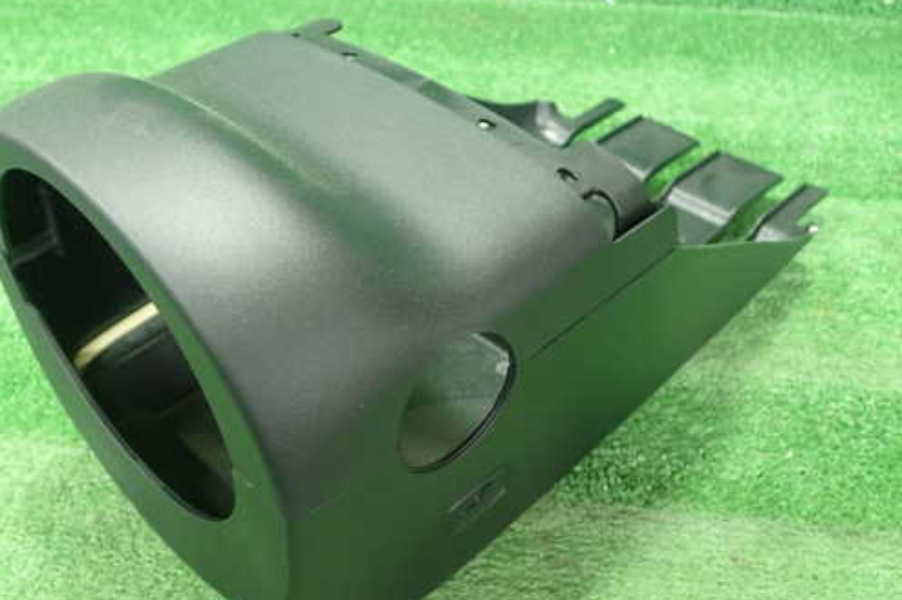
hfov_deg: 50.5
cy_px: 304
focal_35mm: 38
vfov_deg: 35.0
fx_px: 951
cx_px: 371
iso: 800
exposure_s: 1/125
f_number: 2.3
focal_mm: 5.5
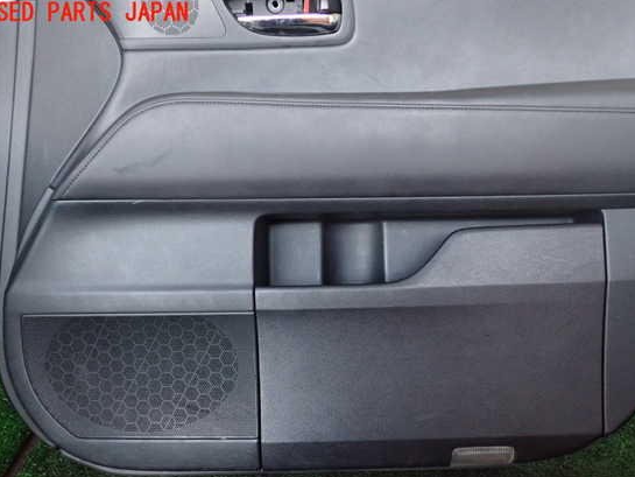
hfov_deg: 55.3
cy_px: 261
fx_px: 605
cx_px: 326
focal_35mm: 33
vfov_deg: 42.9
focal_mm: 5.4
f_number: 2.3
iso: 800
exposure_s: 1/25
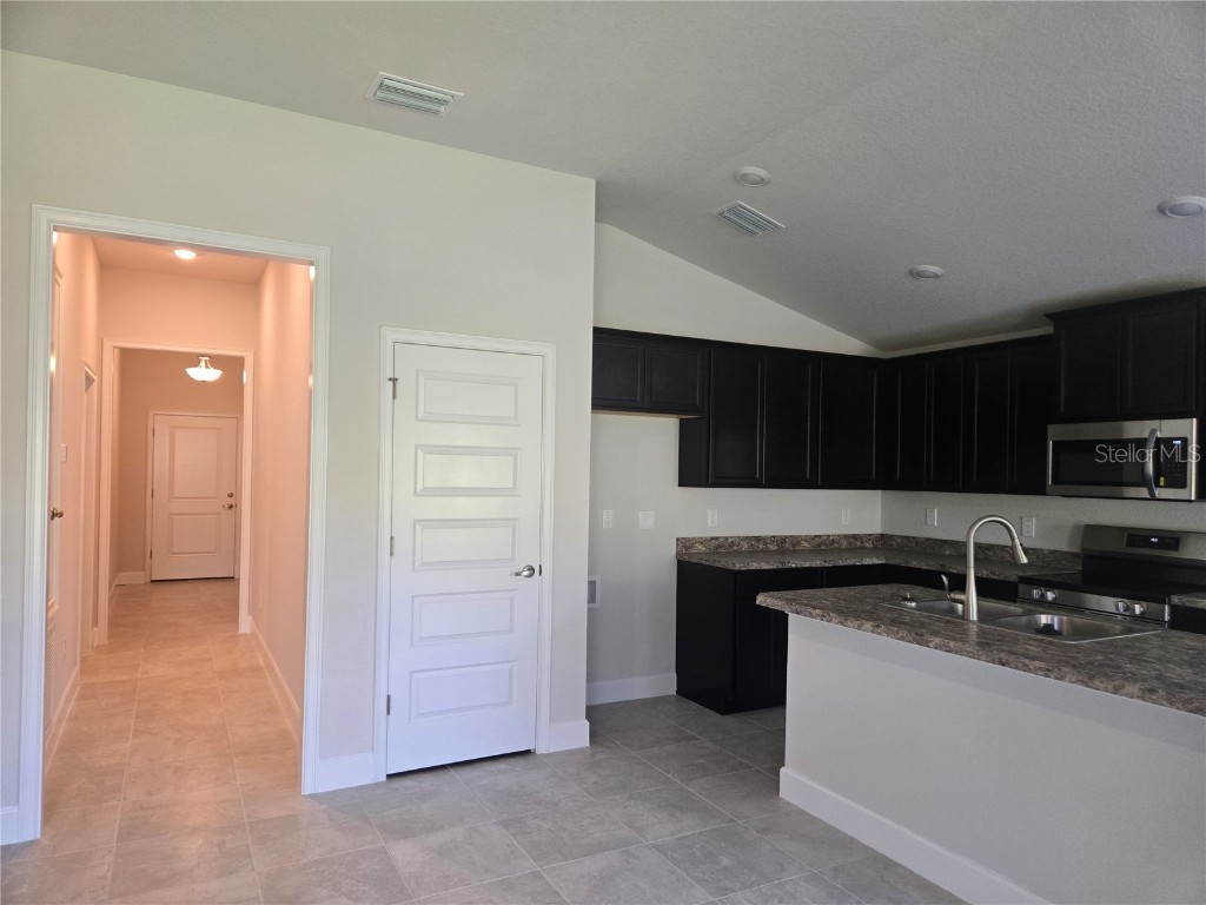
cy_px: 452
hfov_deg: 73.9
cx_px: 603
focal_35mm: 23
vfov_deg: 58.9
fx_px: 801
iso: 250
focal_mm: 5.4
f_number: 1.8
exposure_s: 1/120
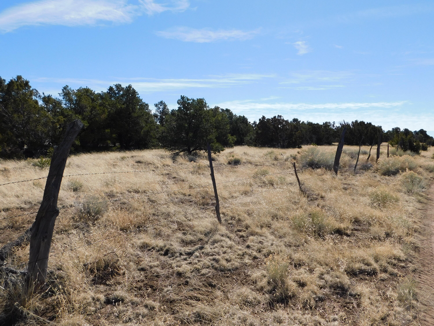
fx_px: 376
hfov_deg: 60.0
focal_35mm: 30
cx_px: 217
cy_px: 163
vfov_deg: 46.8
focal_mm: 5.3
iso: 125
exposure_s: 1/400
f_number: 6.4
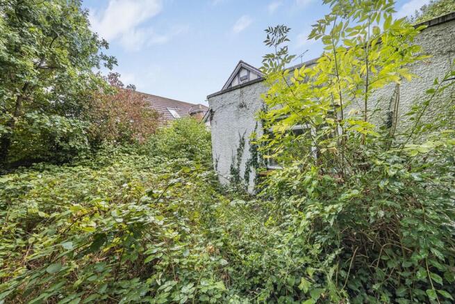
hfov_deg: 112.6
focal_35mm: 12
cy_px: 152
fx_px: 152
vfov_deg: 90.0
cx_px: 228
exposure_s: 1/100
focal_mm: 12
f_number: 9
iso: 320
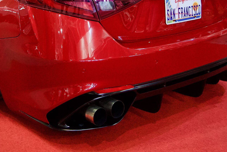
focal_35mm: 62
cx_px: 61
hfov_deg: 31.9
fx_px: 391
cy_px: 11
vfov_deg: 21.4
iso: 4000
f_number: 4
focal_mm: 22
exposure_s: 1/160
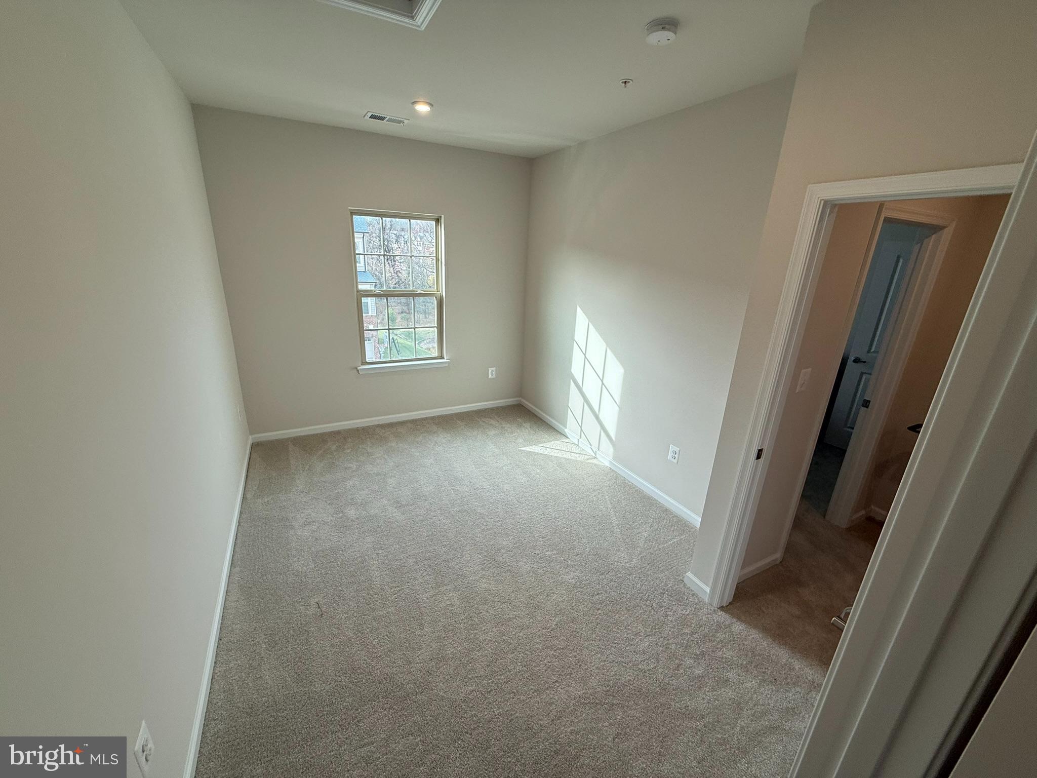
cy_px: 389
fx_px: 419
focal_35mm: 14
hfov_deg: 102.1
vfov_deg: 85.7
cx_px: 518
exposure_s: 1/121
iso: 50
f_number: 2.2
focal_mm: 2.22
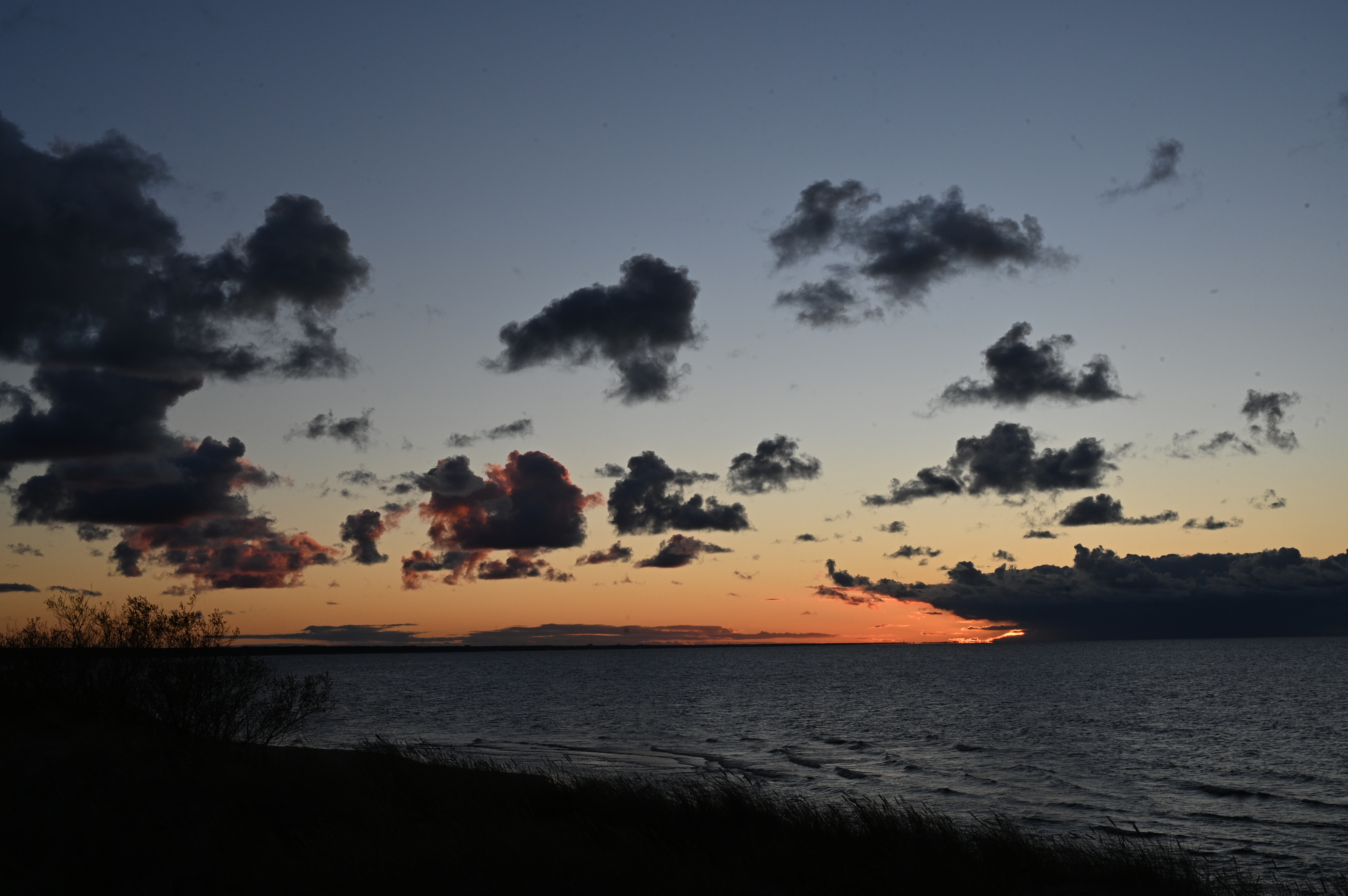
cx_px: 674
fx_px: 1684
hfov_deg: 43.6
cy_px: 448
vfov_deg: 29.8
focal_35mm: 45
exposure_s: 1/100
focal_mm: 45
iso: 450
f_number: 20
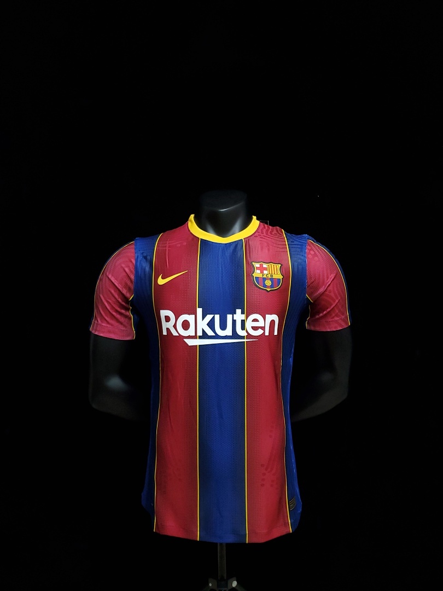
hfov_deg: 53.1
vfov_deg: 67.3
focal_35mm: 26
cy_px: 296
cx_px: 222
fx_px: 444
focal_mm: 4.3
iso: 200
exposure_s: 1/15
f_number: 1.5
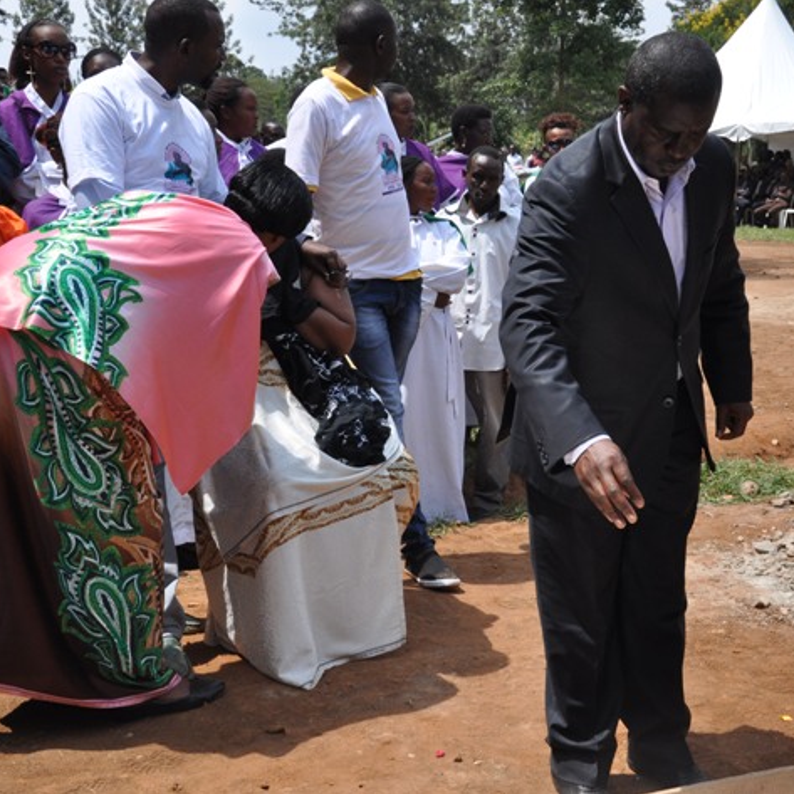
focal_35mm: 54
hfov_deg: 31.6
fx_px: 1401
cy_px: 398
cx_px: 441
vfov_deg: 31.6
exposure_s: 1/500
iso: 500
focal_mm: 28
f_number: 11
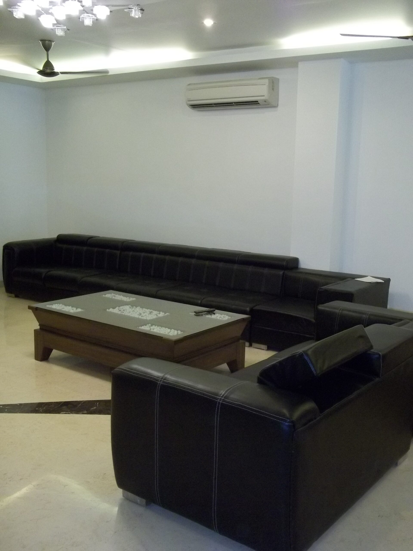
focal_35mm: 36
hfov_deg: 39.7
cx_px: 206
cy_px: 276
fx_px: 573
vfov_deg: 51.4
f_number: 3.1
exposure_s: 1/30
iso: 320
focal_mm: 6.5
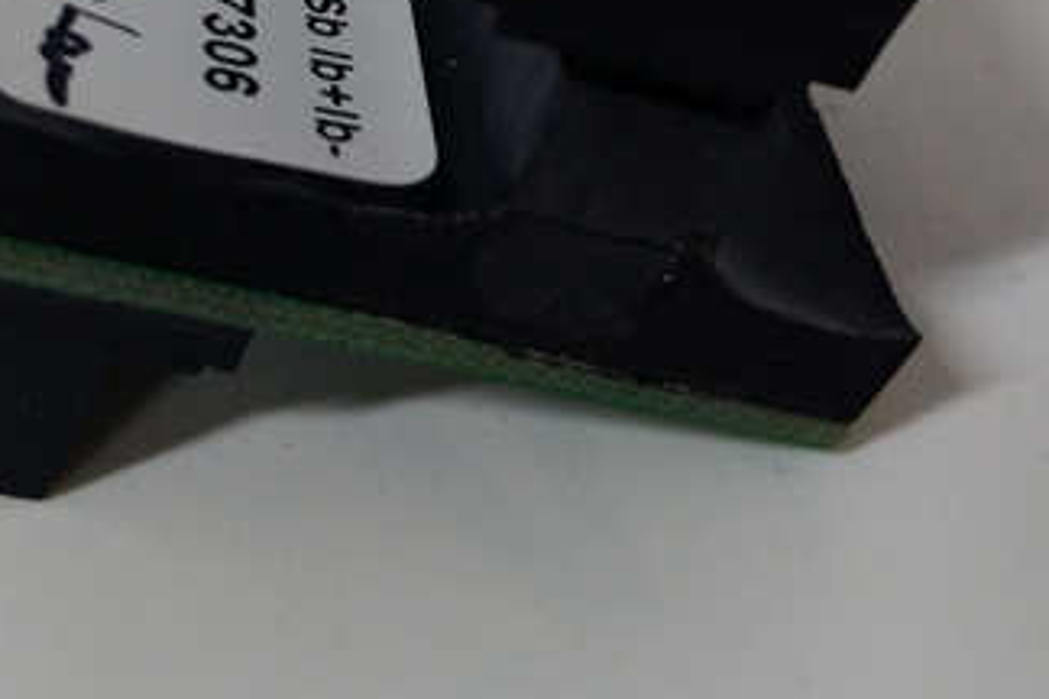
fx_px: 1515
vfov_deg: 24.6
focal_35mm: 52
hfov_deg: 37.9
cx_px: 392
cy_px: -19
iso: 331
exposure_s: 1/33
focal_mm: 3.79
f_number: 2
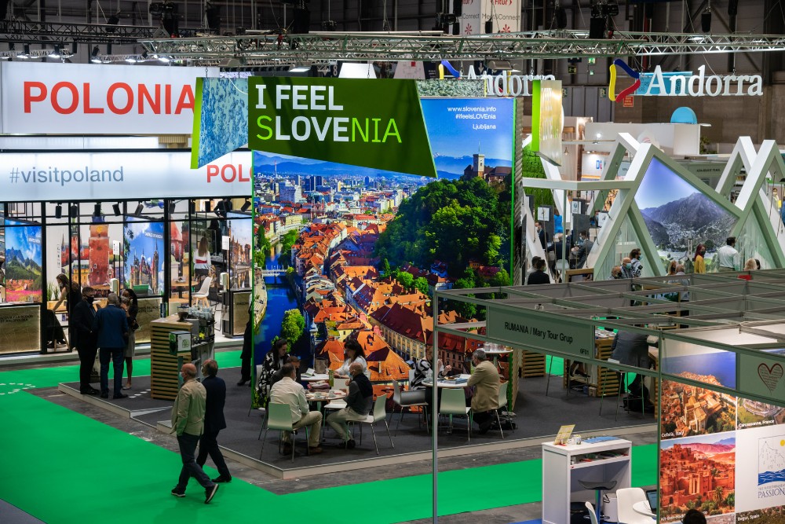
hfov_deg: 26.0
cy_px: 262
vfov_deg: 17.5
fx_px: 1701
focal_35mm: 78
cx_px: 392
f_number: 5.6
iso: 1600
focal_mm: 78
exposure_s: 1/125
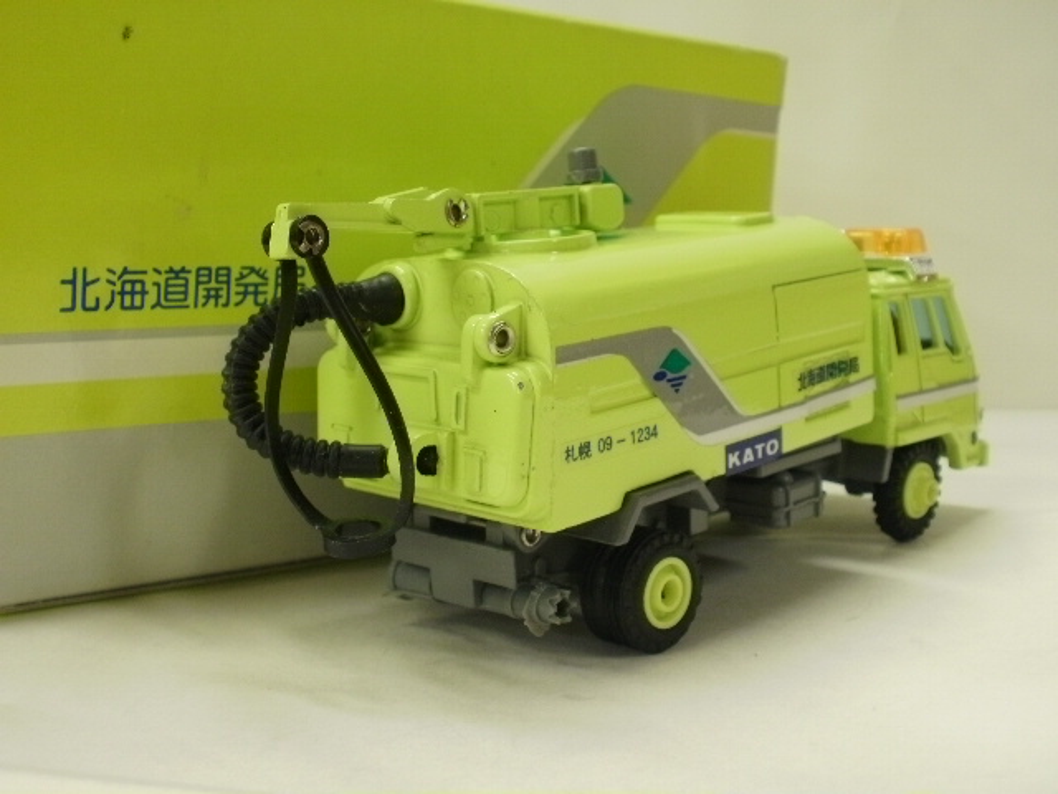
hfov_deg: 42.9
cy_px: 397
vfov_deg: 32.9
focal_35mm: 44
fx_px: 1345
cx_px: 529
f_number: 4
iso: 125
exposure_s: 1/15
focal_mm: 7.7
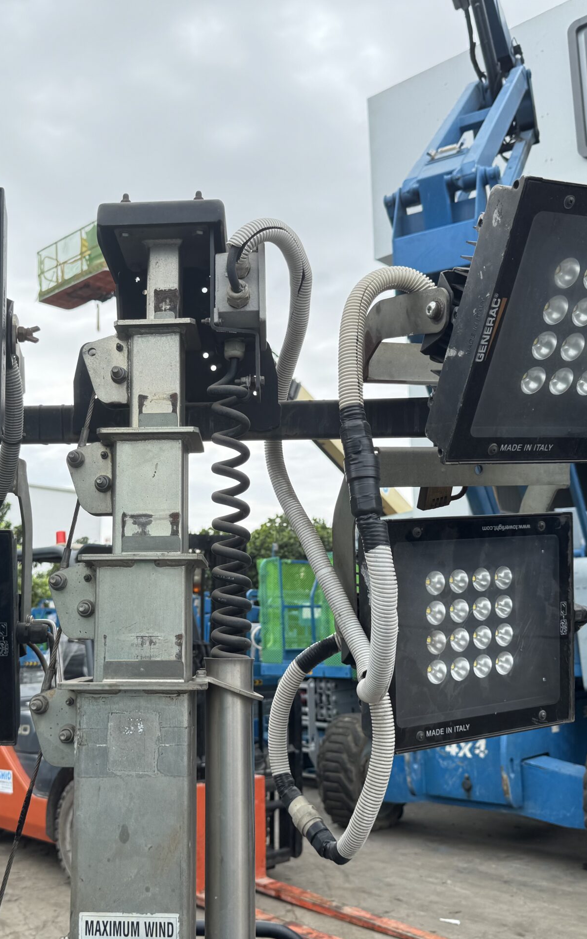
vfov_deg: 56.7
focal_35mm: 34
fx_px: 870
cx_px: 186
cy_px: 470
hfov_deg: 36.8
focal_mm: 6.76
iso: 80
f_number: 1.78
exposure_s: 1/2174
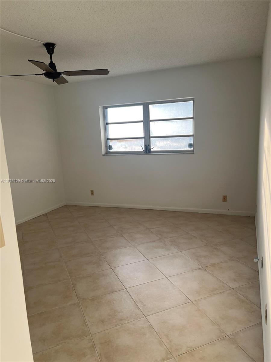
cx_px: 136
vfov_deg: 67.3
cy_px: 181
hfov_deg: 53.1
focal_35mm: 26
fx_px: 271
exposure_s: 1/404
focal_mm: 5.7
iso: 50
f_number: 1.5
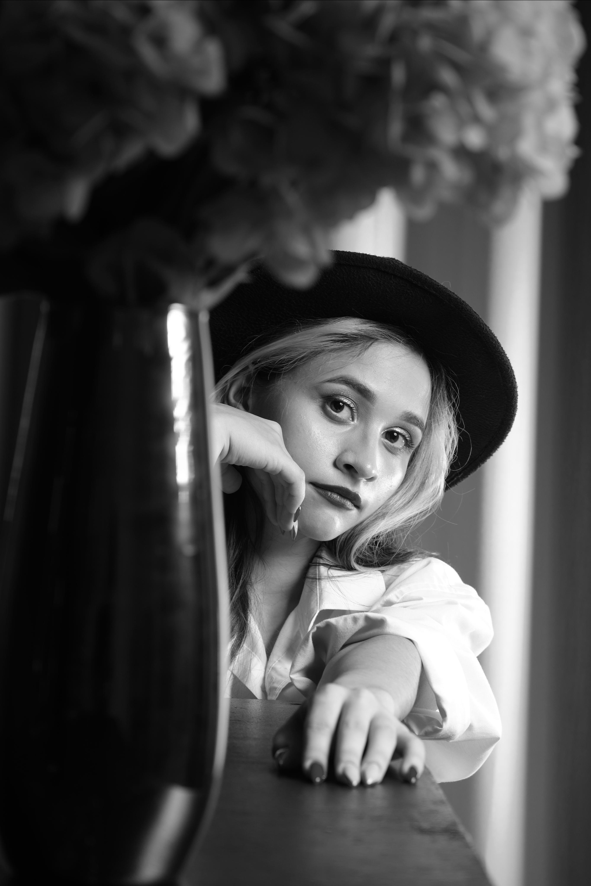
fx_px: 2167
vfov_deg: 23.1
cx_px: 296
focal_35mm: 88
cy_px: 443
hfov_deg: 15.5
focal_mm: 58.6
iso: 200
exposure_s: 1/125
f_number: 5
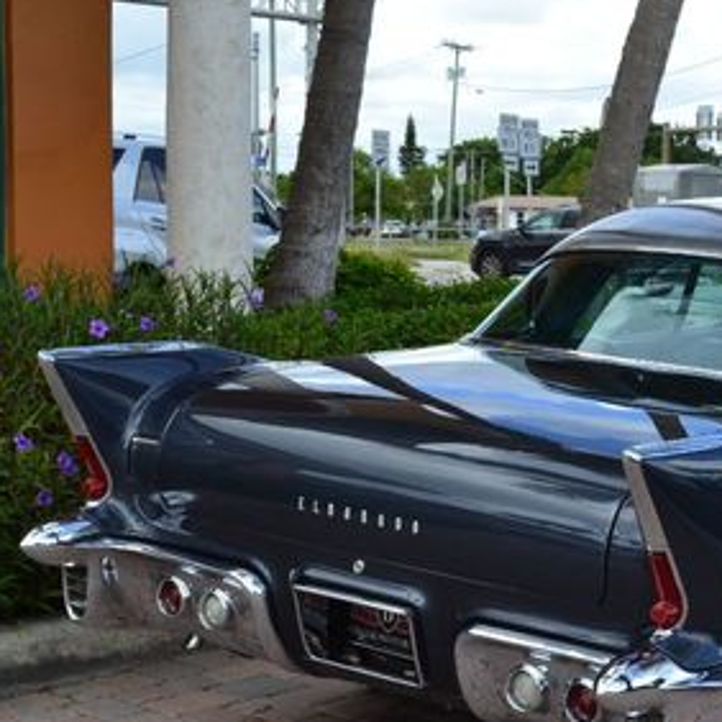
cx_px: 673
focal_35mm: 84
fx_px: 1981
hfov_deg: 20.2
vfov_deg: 20.6
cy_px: 488
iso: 400
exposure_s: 1/320
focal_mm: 29
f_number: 10
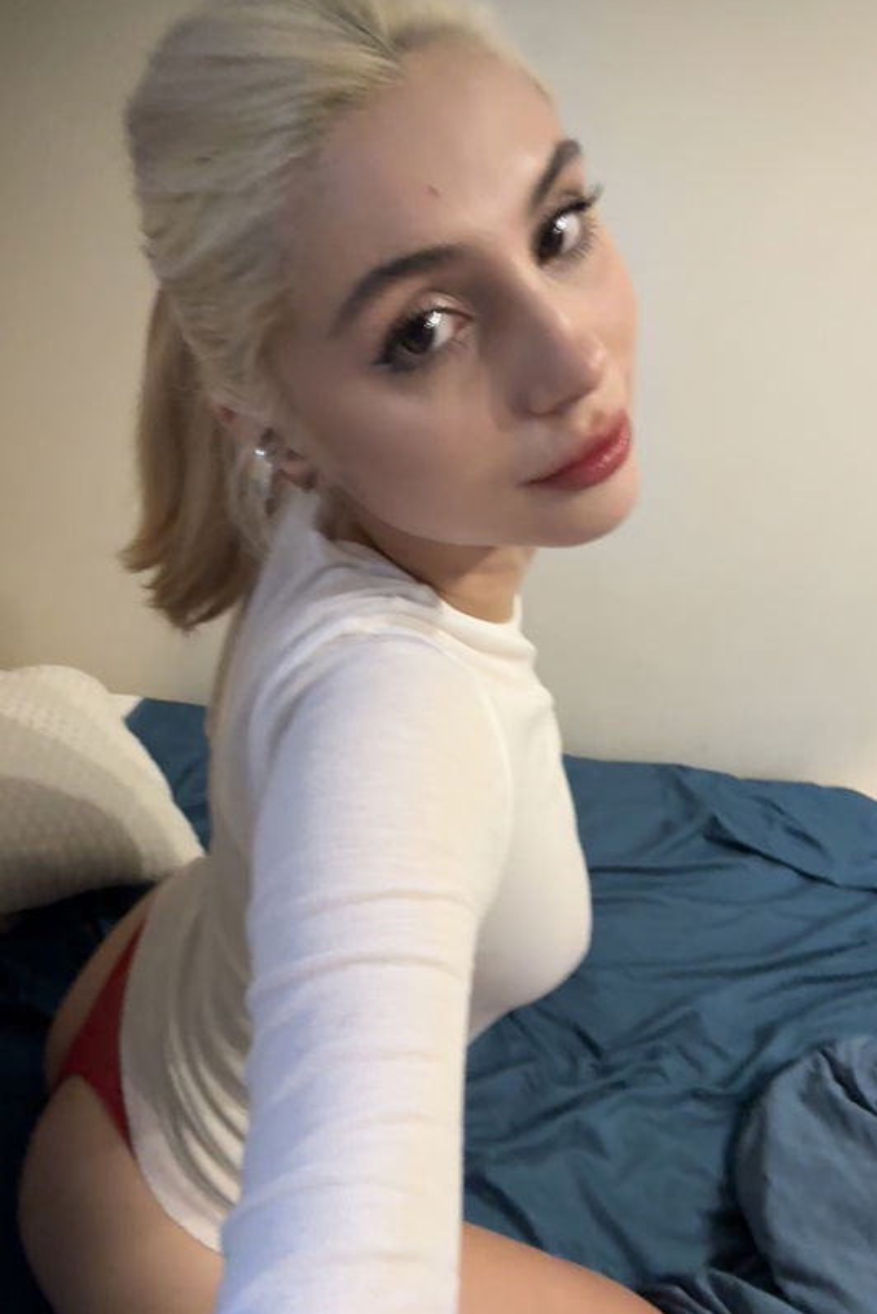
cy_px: 656
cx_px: 415
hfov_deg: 53.1
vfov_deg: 73.7
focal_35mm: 24
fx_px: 876
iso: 400
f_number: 1.9
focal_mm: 2.69
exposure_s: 1/25
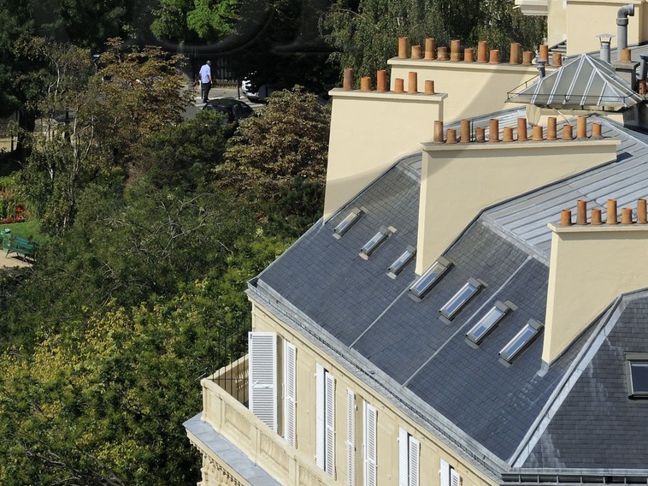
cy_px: -51
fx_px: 7598
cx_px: 288
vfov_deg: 3.7
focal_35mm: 406
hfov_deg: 4.9
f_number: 13
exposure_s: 1/250
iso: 200
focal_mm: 200
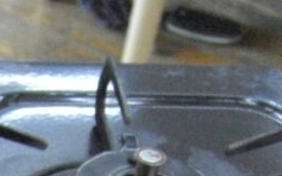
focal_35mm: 201
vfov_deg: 6.2
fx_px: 1544
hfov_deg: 9.9
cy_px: 467
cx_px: -209
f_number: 2.8
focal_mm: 7.9
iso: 800
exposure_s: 1/100
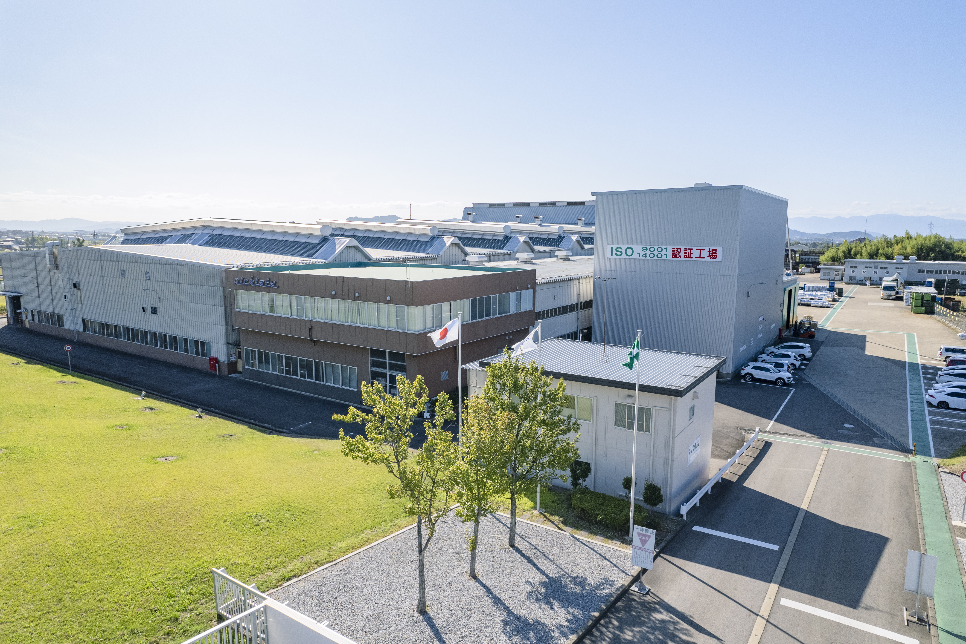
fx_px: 590
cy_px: 322
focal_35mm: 22
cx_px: 483
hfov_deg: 78.6
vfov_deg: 57.2
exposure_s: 1/2000
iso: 100
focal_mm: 8.38
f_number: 2.8
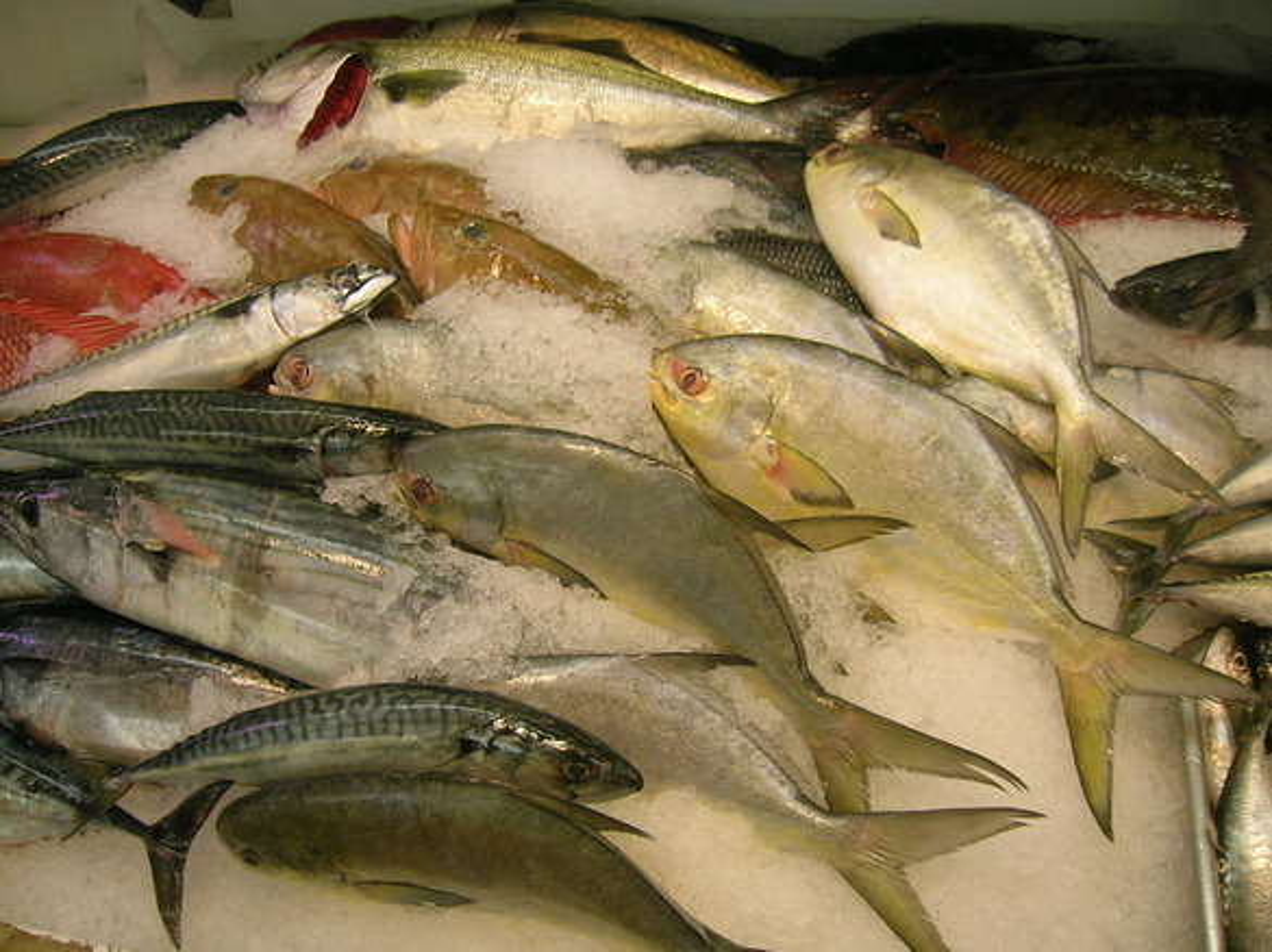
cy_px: 476
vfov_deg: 41.8
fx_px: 1249
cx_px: 636
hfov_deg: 54.0
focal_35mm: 34
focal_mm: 5.7
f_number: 2.9
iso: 50
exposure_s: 1/37.7
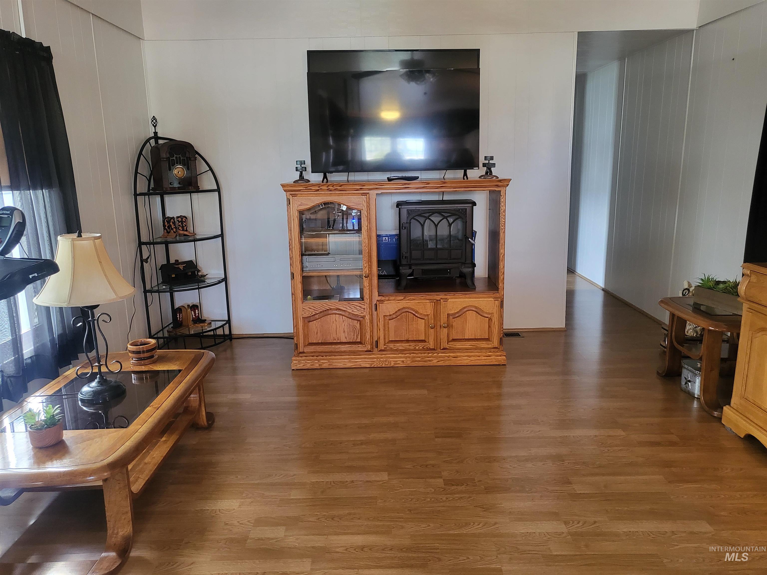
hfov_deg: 67.3
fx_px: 576
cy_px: 288
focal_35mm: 26
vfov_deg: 53.1
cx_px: 384
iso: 500
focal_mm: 4.25
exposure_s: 1/40
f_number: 1.8
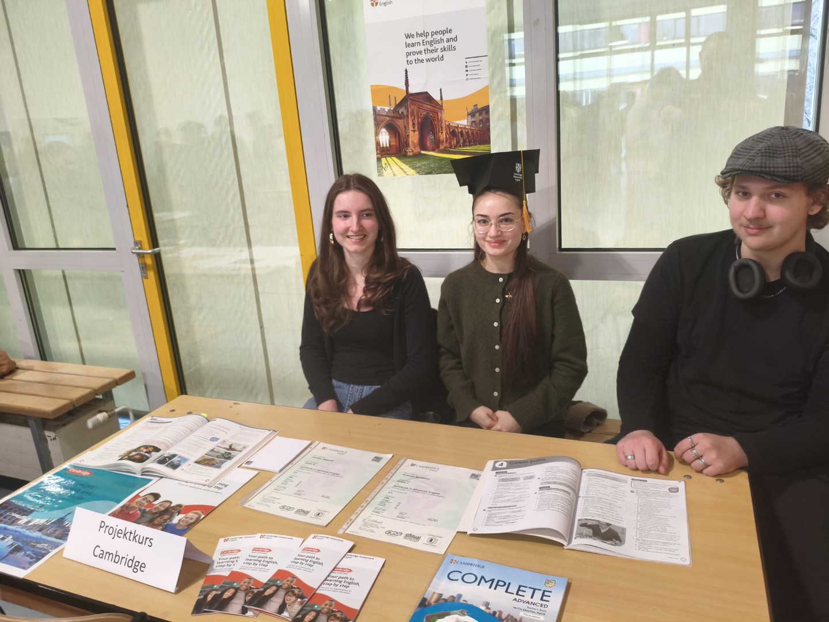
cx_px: 414
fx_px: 623
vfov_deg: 53.1
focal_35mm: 26
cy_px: 311
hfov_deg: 67.3
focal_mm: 4.94
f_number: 1.5
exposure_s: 1/30
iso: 640
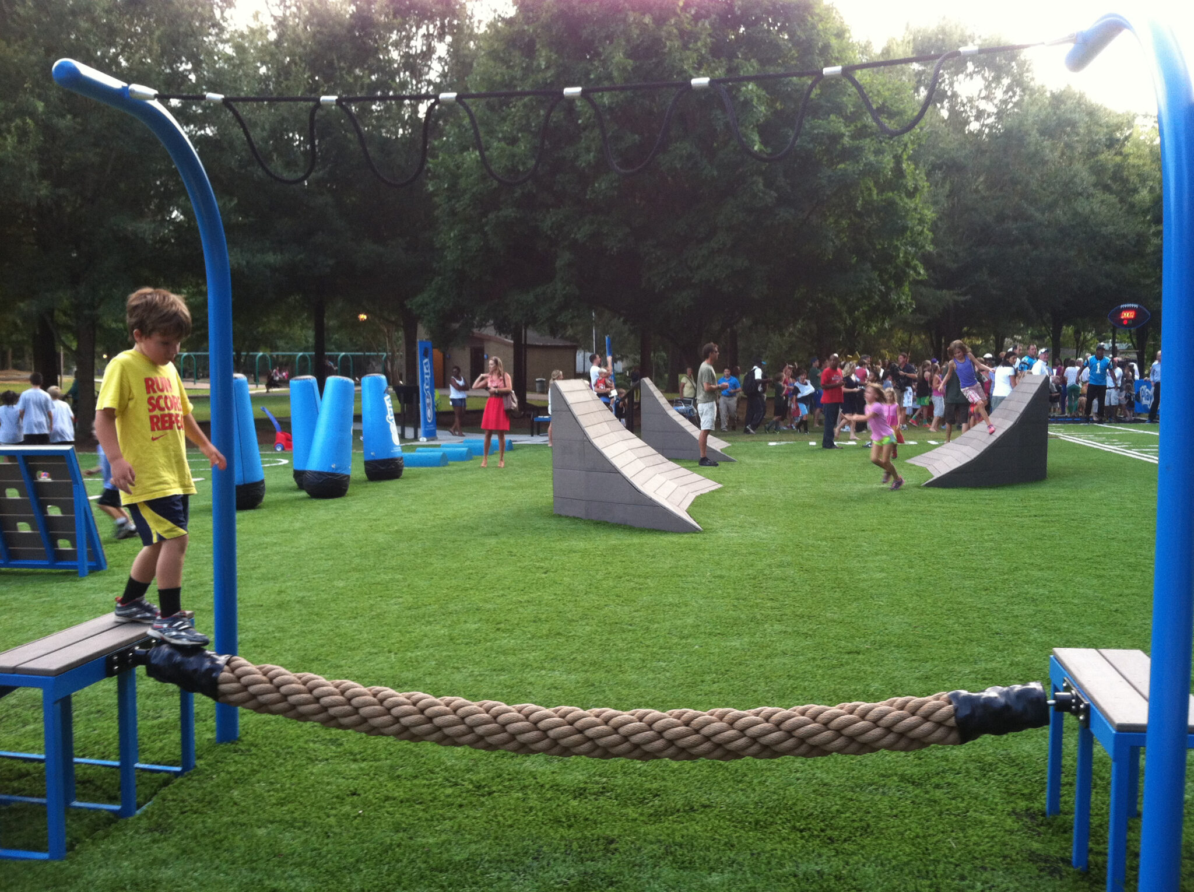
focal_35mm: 35
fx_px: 1206
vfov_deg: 40.6
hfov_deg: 52.7
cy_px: 446
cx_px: 597
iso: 100
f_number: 2.8
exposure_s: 1/60
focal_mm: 3.85
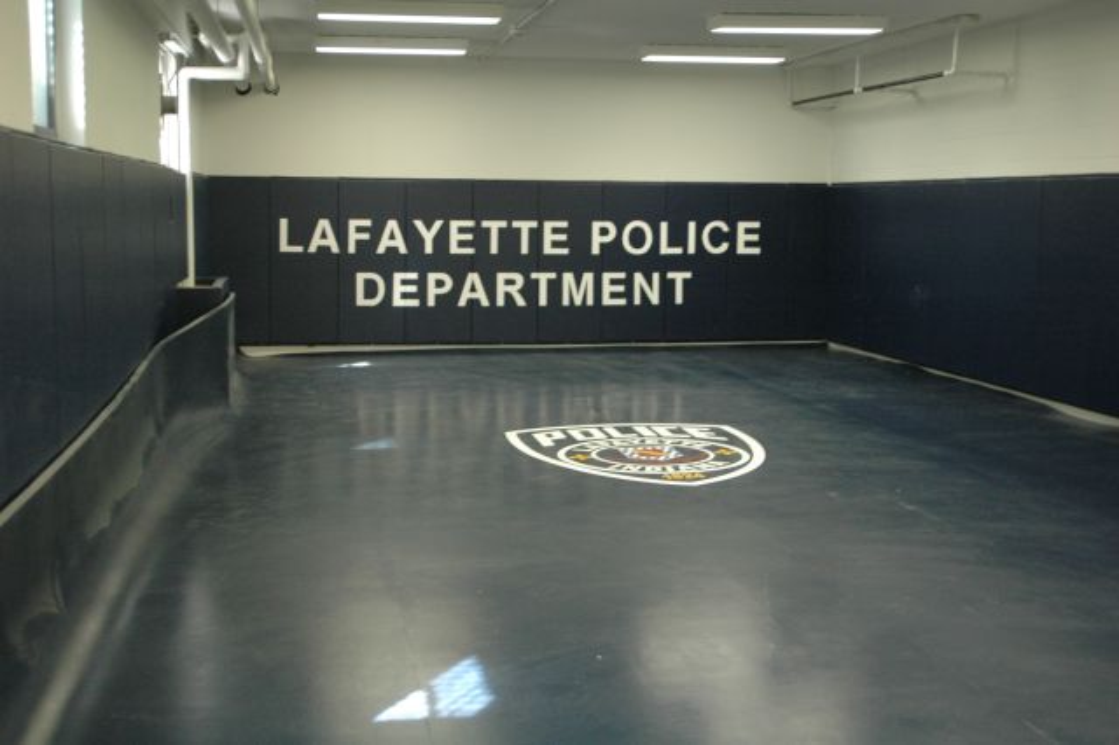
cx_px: 560
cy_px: 372
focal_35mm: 42
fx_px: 1305
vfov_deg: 31.9
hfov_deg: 46.4
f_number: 3.5
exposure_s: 1/30
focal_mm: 28
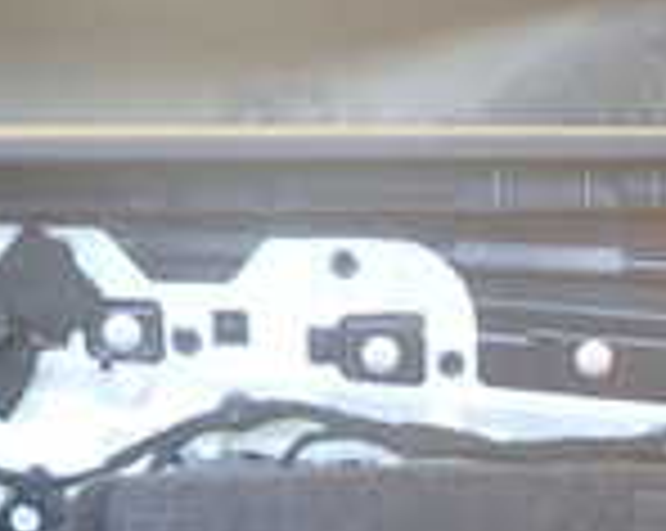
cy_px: 752
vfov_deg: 14.6
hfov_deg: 18.9
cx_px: 652
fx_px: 1949
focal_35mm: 99
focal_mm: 4.5
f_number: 2
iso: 125
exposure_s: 1/60
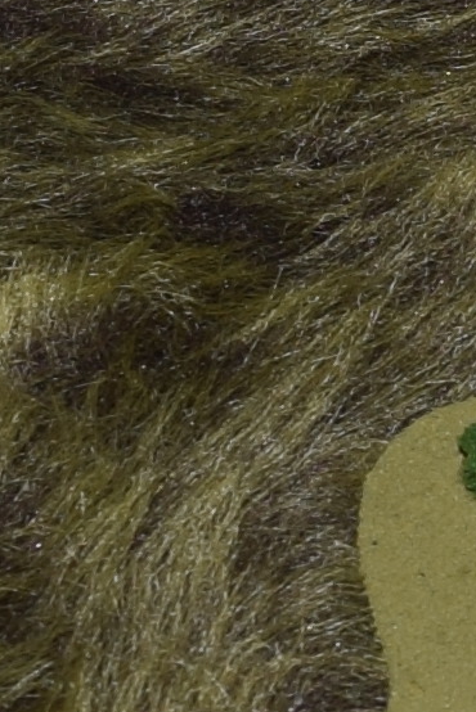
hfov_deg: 3.5
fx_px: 7396
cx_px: 1729
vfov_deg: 5.5
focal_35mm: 373
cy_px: -287
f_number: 8
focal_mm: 23
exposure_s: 1/60
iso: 100
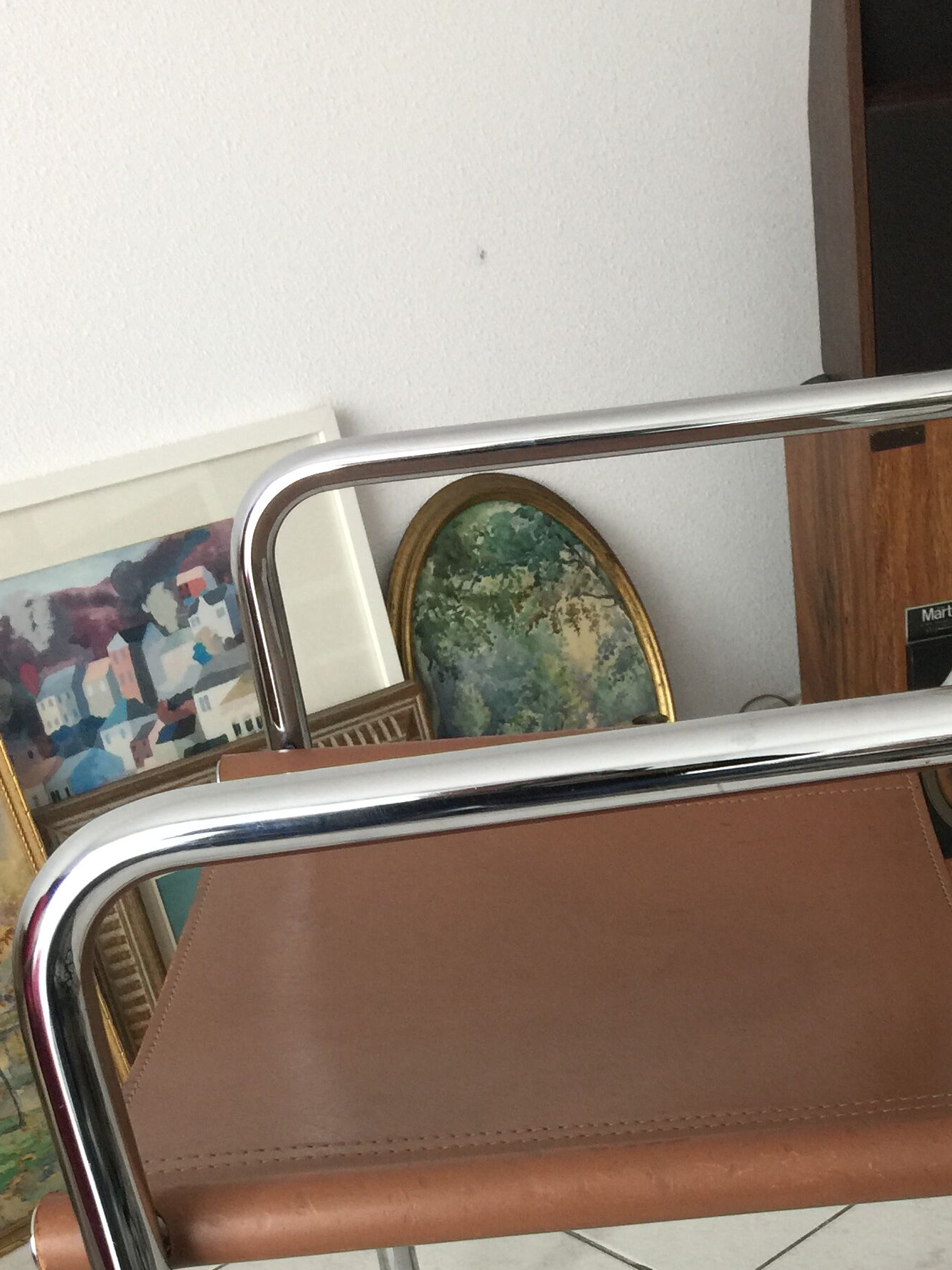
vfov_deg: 34.7
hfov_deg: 27.1
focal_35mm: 53
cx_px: 725
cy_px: 1063
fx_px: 1944
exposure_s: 1/33
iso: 50
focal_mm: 4.15
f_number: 2.2
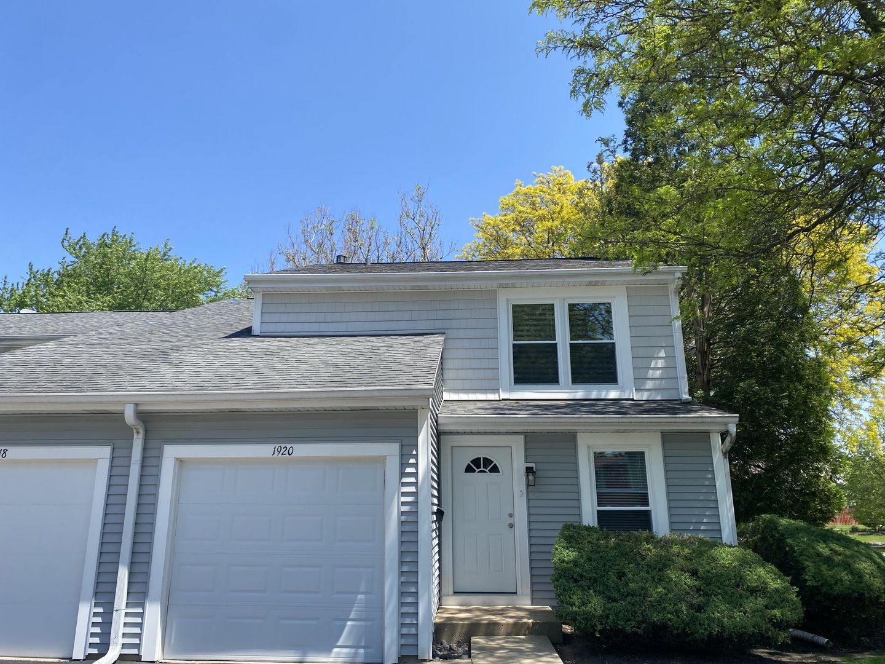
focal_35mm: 26
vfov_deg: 53.1
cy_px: 332
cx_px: 442
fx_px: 665
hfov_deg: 67.3
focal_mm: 4.25
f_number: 1.8
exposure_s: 1/1565
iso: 32
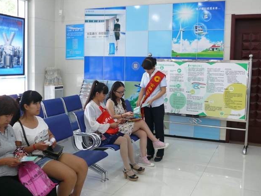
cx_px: 128
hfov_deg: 47.9
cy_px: 96
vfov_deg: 36.8
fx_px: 294
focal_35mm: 39
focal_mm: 8.1
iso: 200
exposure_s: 1/20
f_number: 2.8
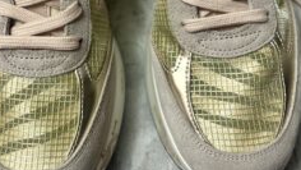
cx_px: 139
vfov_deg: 23.3
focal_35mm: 48
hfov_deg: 42.8
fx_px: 383
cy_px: -20
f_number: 1.6
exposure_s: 1/100
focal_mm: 5.1
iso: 125
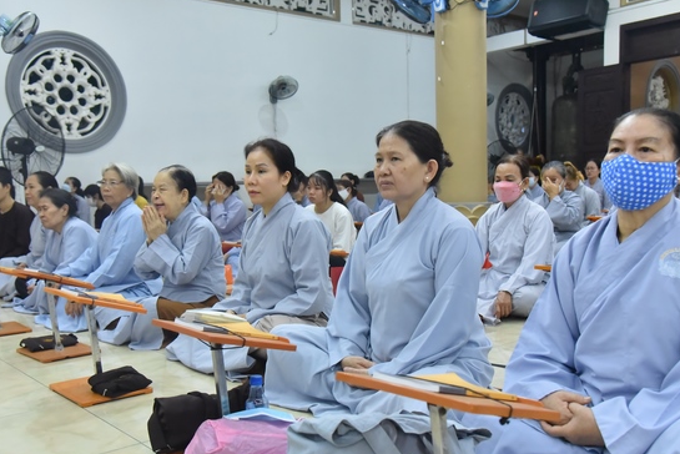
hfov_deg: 51.9
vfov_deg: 35.9
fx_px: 699
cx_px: 351
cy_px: 263
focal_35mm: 37
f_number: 5
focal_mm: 31
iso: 4000
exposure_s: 1/125
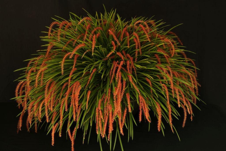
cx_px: 113
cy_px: 76
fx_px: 345
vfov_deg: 24.6
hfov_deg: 36.2
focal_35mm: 55
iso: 200
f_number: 22
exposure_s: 1/2.5
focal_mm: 55
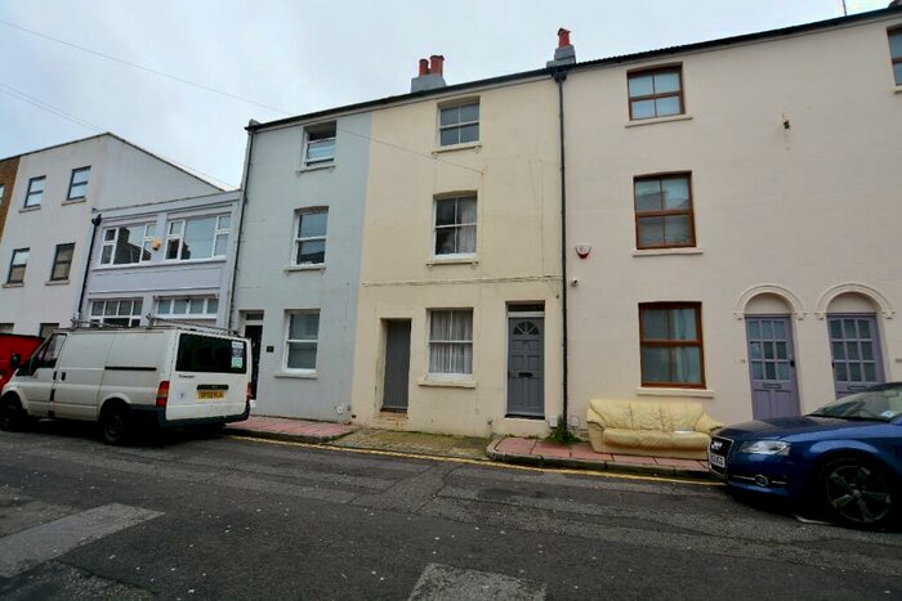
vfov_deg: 77.4
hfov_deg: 100.4
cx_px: 451
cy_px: 300
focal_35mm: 15
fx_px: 376
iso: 125
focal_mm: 10
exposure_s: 1/100
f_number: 5
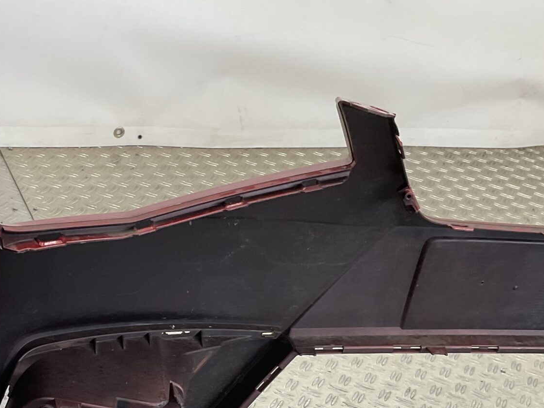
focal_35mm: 66
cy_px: 375
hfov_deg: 29.1
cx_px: 163
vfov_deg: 21.7
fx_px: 1037
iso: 25
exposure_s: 1/100
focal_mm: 3
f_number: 1.8
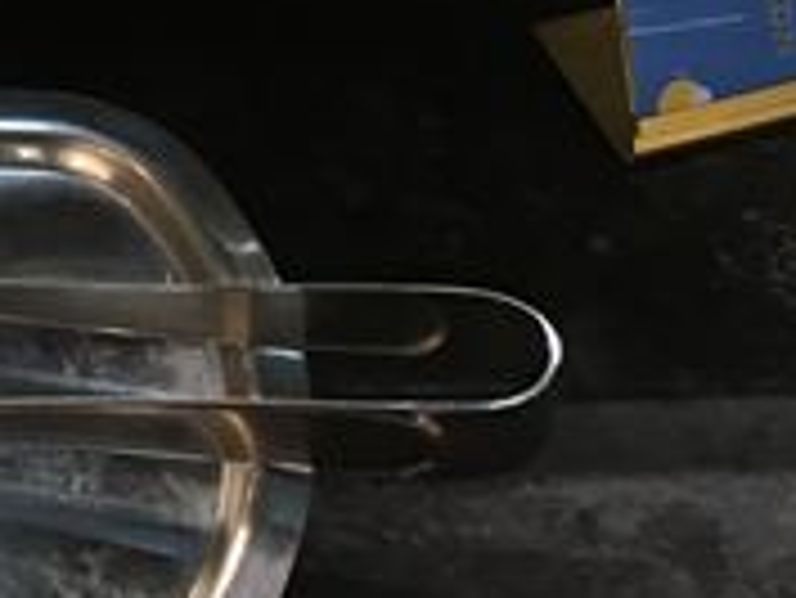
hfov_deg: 14.6
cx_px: -157
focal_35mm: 131
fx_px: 3014
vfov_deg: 10.4
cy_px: -625
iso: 50
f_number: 2.2
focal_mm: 4.15
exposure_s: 1/15
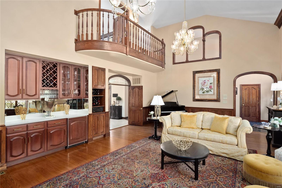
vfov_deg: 67.4
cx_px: 141
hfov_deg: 90.0
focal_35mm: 18
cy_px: 94
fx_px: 141
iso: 400
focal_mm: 9
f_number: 6.3
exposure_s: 1/2.5
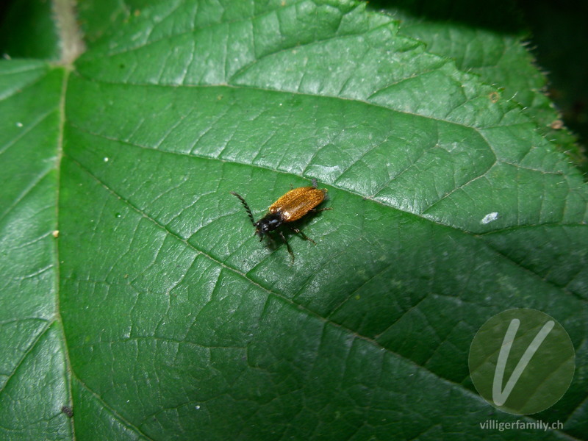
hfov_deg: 49.0
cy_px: 220
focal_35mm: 38
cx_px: 294
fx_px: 645
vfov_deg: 37.7
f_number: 4.9
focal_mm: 6.3
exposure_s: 1/32
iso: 79
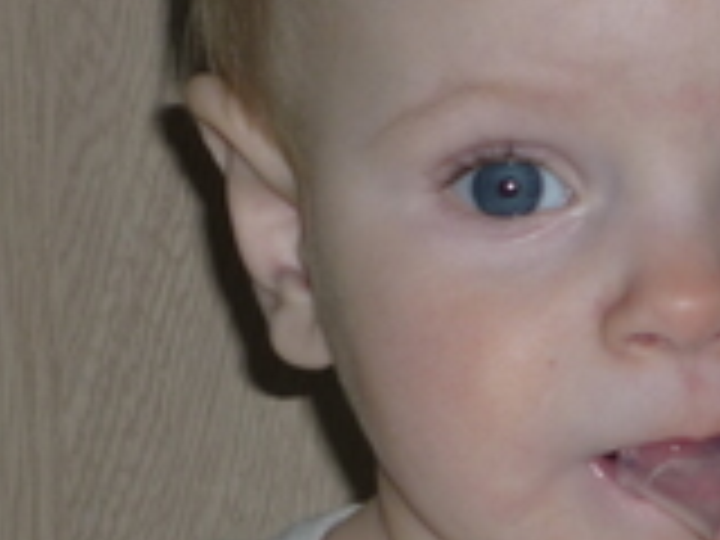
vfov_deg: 5.3
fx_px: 5845
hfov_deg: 7.0
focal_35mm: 281
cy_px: 180
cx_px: 657
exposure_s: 1/60
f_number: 5.1
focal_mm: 16.5
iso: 100
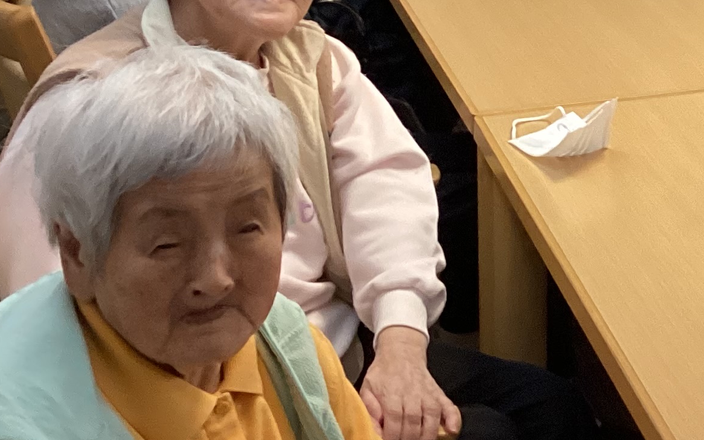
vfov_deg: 13.7
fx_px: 1765
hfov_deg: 20.7
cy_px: -141
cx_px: 891
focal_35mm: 92
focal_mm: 3.3
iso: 250
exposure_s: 1/60
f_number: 2.4
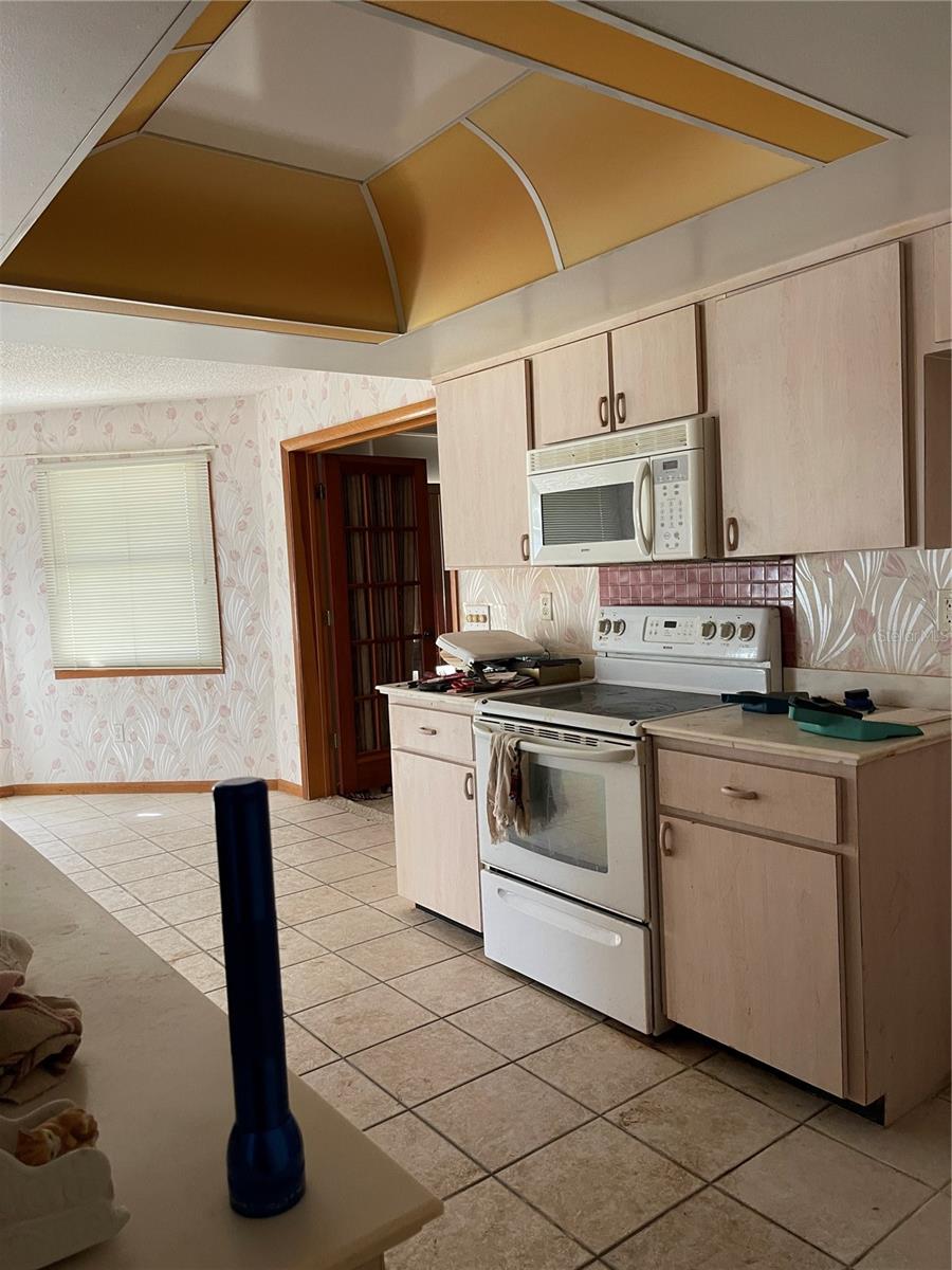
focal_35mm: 25
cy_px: 635
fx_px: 917
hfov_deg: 54.9
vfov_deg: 69.4
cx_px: 476
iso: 160
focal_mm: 5.1
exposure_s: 1/60
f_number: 1.6
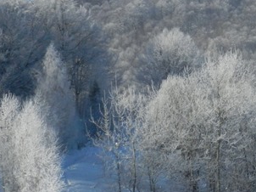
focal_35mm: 129
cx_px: 278
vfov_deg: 11.5
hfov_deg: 14.9
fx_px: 953
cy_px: 121
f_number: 6.3
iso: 160
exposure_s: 1/800
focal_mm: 6.7
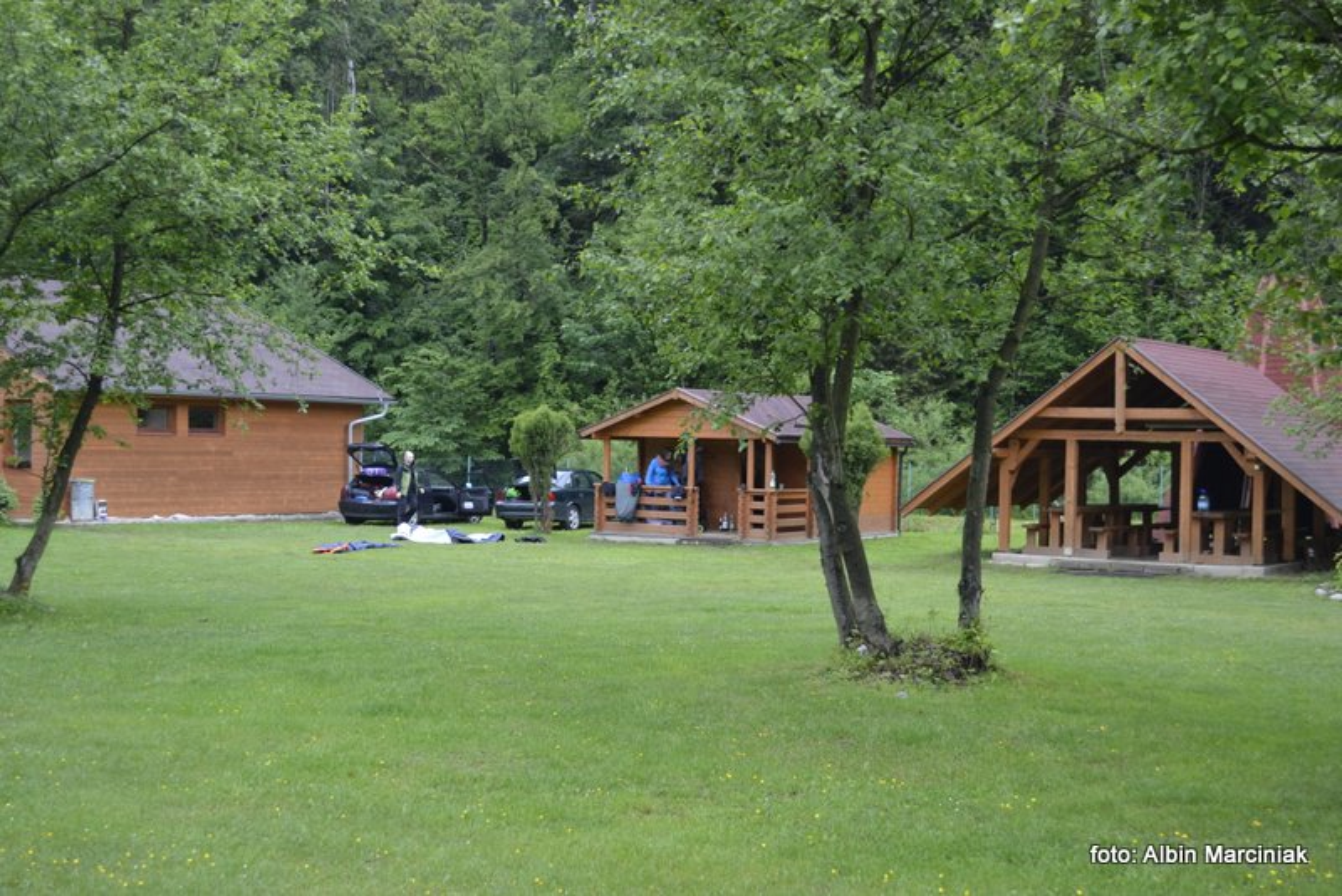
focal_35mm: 48
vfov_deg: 28.1
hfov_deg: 41.1
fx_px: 1790
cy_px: 448
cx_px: 671
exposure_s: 1/125
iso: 250
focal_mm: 32
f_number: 5.6
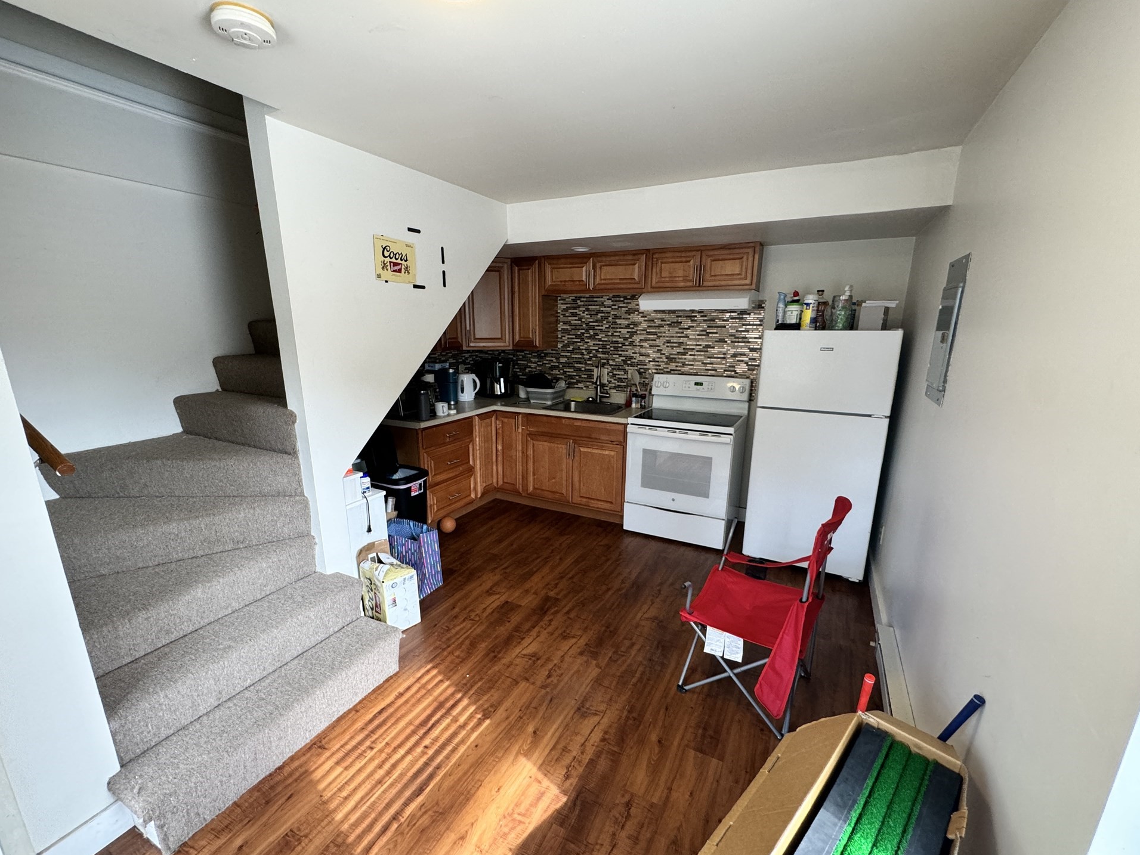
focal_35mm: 15
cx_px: 563
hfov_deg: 98.2
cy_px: 448
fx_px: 494
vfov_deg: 81.7
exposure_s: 1/120
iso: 200
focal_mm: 2.22
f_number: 2.2
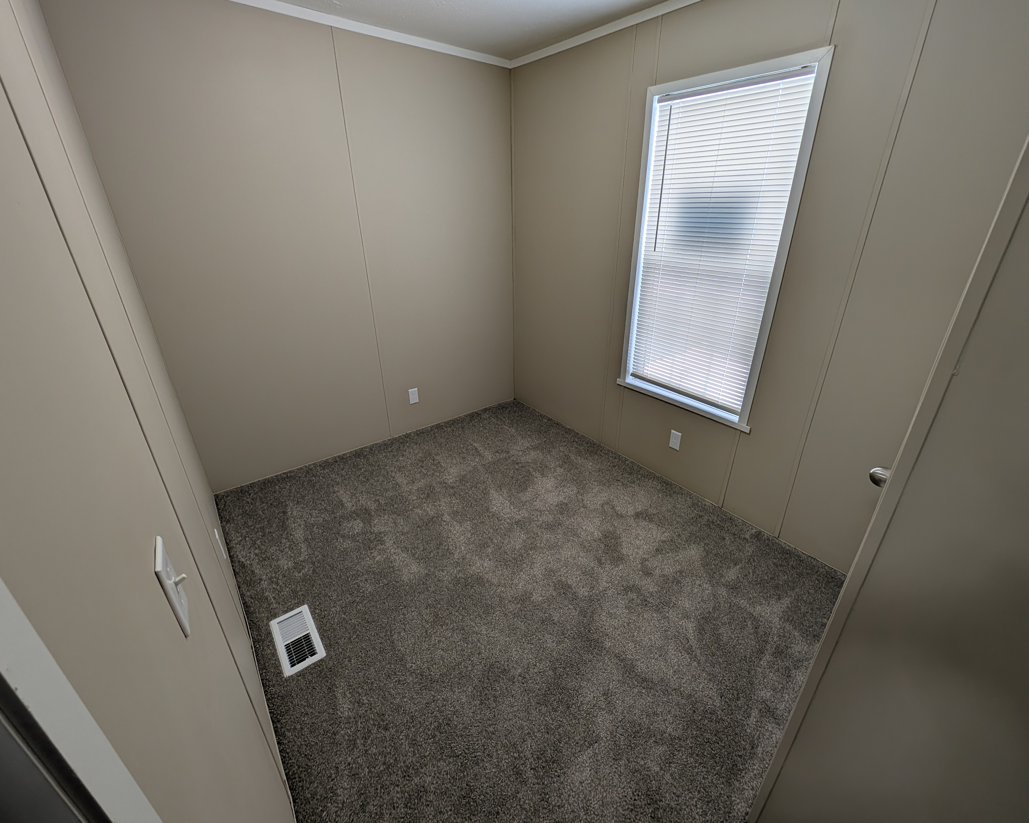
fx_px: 396
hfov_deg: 104.8
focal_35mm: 13
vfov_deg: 92.2
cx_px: 538
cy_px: 397
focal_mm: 2.23
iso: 46
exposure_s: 1/60
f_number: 1.95
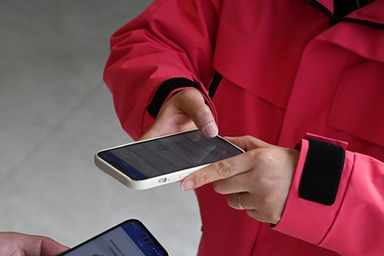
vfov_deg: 11.8
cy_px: 183
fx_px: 1237
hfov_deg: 17.5
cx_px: 96
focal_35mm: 116
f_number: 4.5
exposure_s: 1/2000
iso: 1000
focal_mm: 50
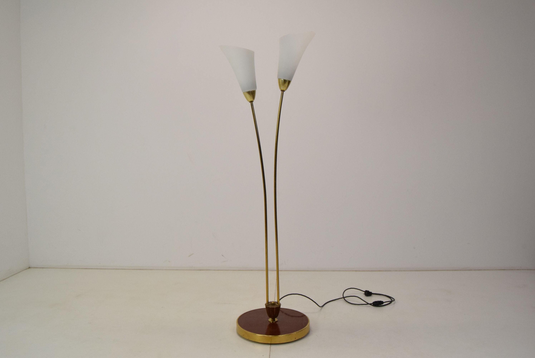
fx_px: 424
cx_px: 268
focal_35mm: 28
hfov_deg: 64.5
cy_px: 179
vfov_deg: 45.7
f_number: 14
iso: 1600
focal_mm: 19
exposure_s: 1/100
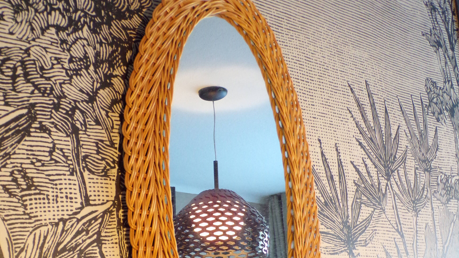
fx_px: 657
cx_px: 229
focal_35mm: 54
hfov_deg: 38.5
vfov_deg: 22.0
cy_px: 200
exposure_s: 1/17
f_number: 3.3
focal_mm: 6.6
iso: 370
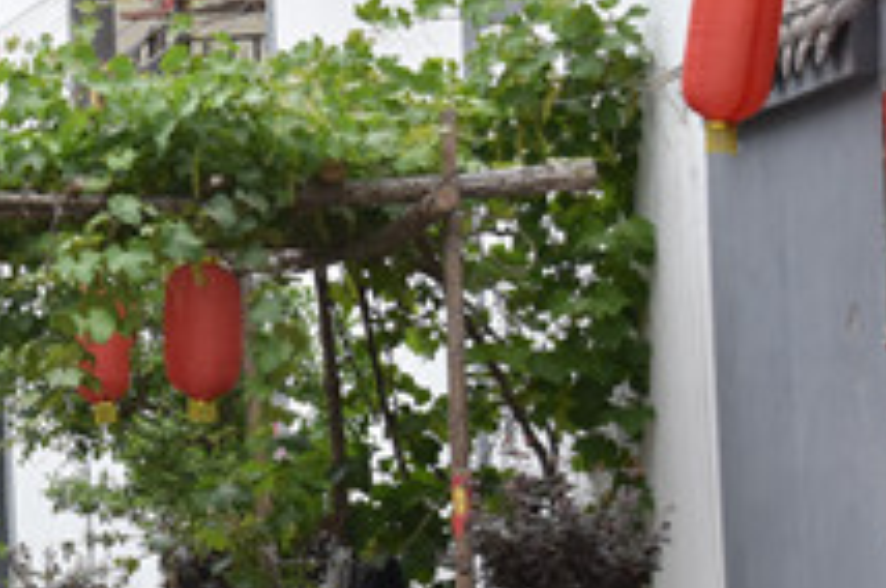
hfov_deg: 8.5
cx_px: -244
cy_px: 418
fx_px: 5873
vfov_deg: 5.7
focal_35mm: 239
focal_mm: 62
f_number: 8
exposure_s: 1/500
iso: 560
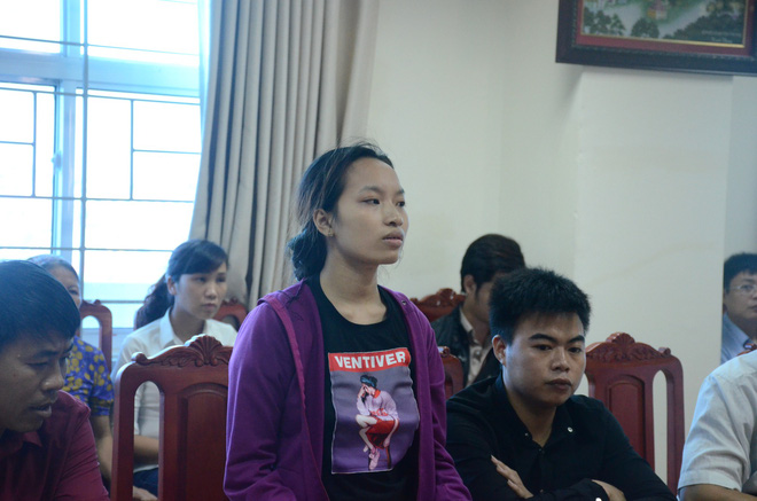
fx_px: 1762
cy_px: 250
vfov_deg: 16.2
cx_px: 378
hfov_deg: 24.2
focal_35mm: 84
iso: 3200
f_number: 4.8
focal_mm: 56
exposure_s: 1/160
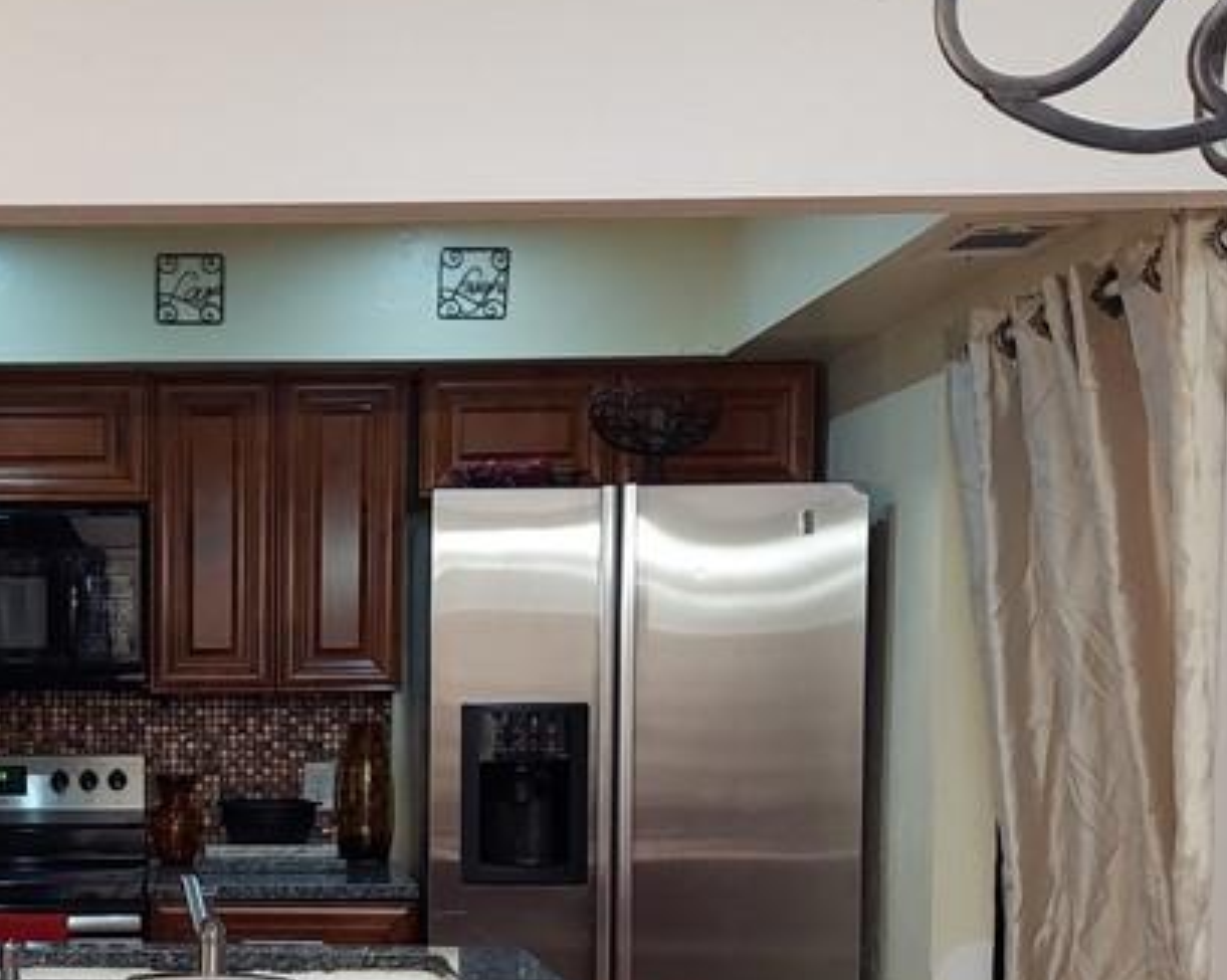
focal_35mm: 59
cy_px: 826
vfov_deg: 25.2
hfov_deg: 30.6
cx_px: 130
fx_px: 2141
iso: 320
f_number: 1.8
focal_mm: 5.23
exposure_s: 1/50
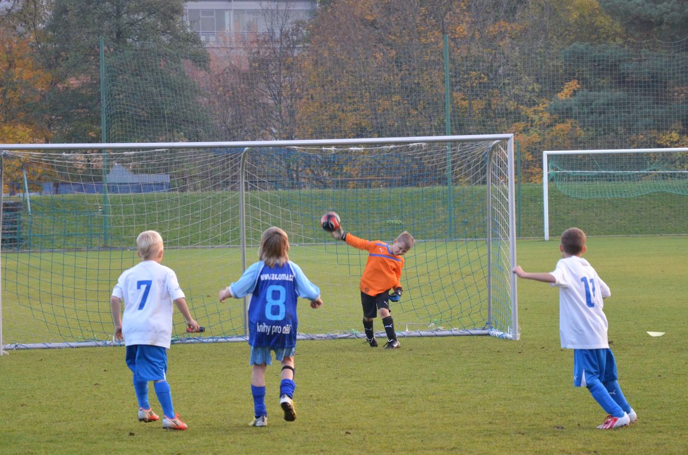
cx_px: 355
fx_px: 4055
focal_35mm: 213
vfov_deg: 6.4
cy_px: 243
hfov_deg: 9.7
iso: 1600
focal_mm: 105
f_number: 5.6
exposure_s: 1/250
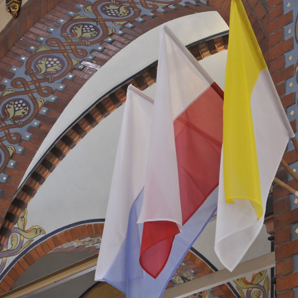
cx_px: 191
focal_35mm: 112
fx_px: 1091
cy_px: 149
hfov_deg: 15.5
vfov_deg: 15.6
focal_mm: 58
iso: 1400
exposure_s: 1/30
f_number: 5
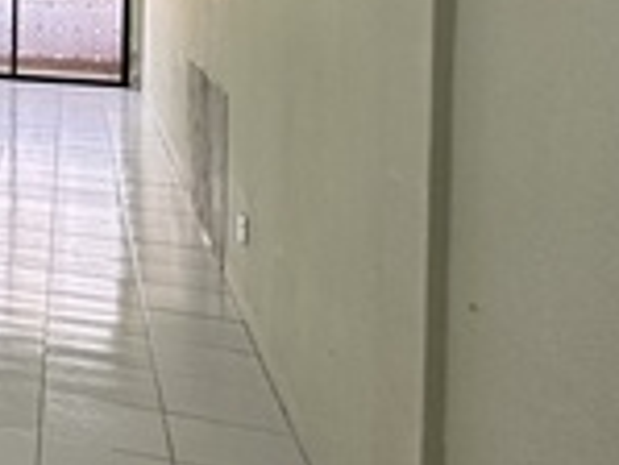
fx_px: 1074
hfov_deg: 22.4
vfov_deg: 22.8
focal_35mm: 60
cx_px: -436
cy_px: -62
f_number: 2.2
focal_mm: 2.22
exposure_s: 1/100
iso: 250
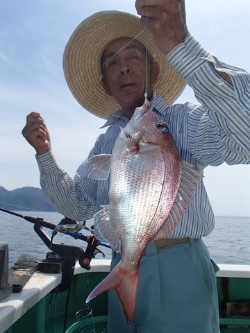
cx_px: 125
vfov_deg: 63.4
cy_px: 166
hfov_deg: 49.7
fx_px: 270
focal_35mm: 28
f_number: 11
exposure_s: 1/200
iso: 100
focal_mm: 5
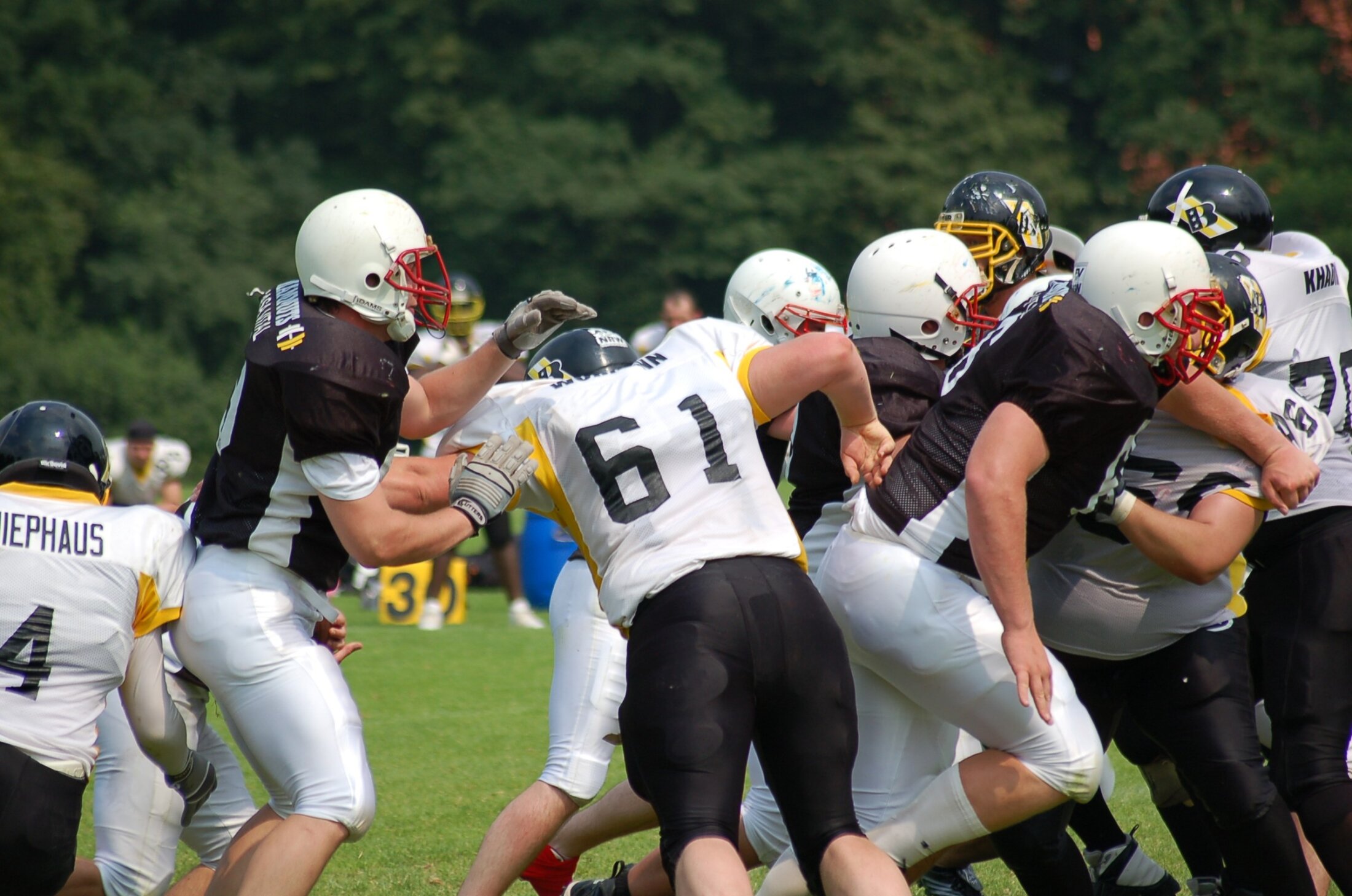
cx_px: 676
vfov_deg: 5.4
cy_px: 448
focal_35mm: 255
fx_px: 9559
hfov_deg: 8.1
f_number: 5.6
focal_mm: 170
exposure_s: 1/1250
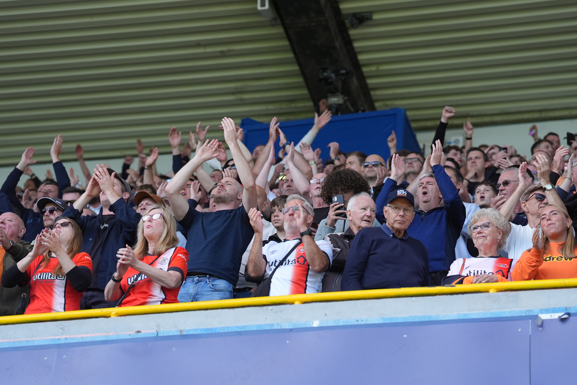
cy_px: 192
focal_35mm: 130
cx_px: 288
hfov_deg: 15.8
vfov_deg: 10.5
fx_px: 2083
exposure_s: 1/3200
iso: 1600
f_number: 3.5
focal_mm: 130
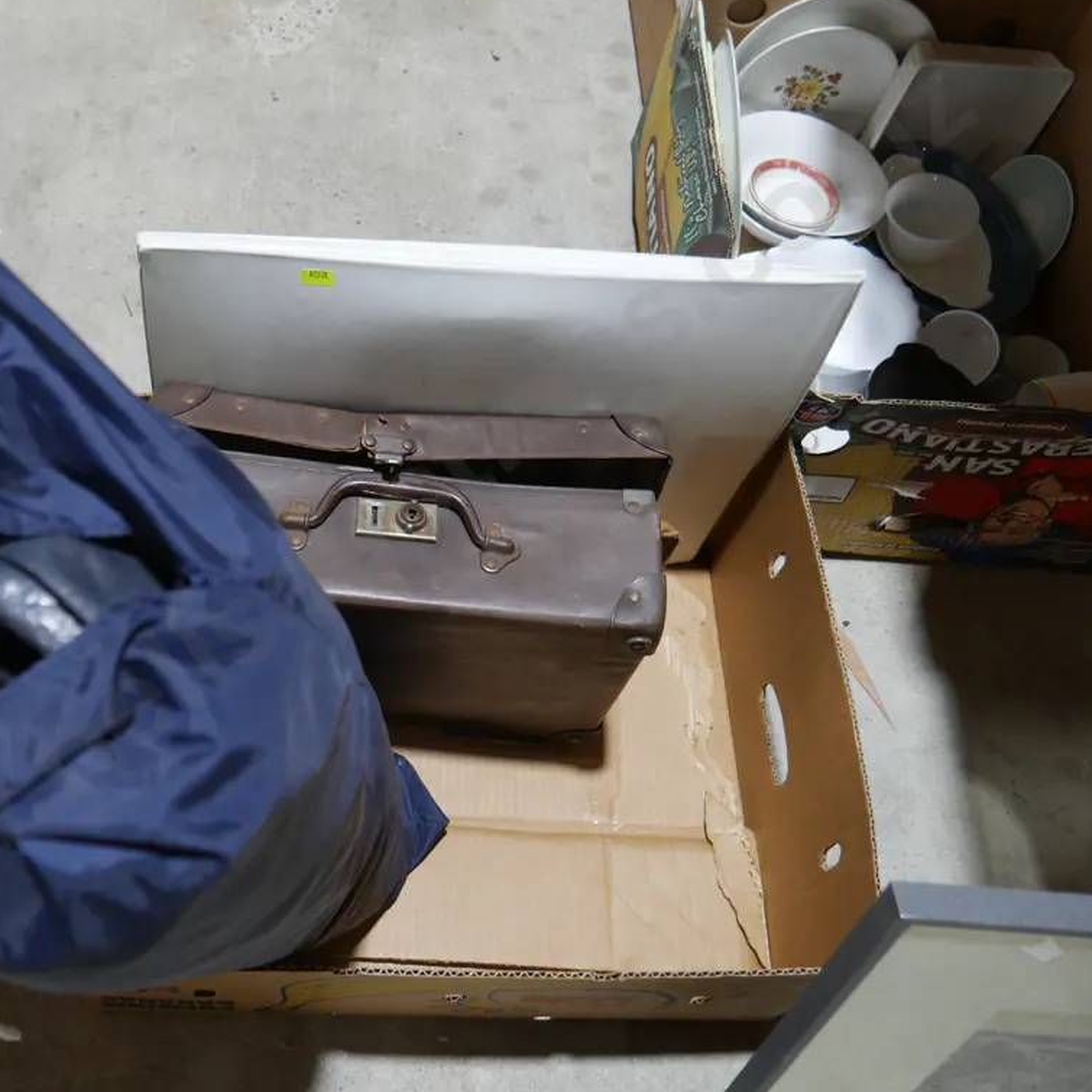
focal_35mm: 36
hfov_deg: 45.4
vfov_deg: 46.0
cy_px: 537
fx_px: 1285
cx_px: 366
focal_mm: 15
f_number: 3.6
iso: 320
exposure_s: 1/60
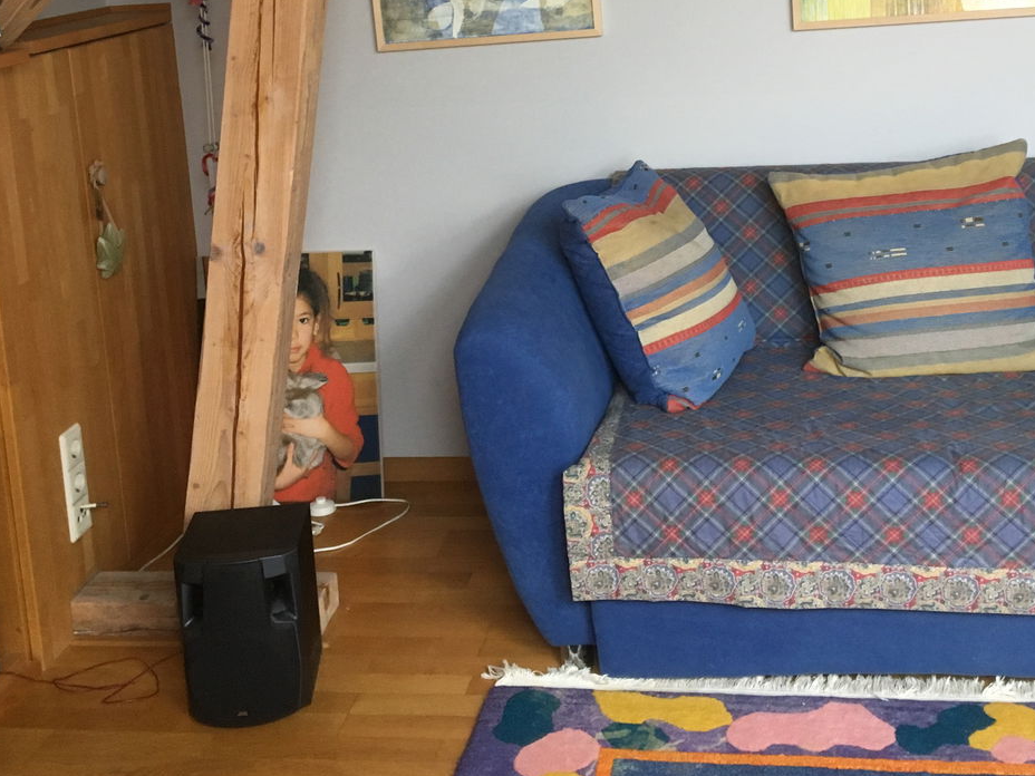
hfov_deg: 38.2
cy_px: 163
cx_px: 560
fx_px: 1495
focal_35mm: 50
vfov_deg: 28.5
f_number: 2.2
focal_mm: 4.15
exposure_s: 1/33
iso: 160
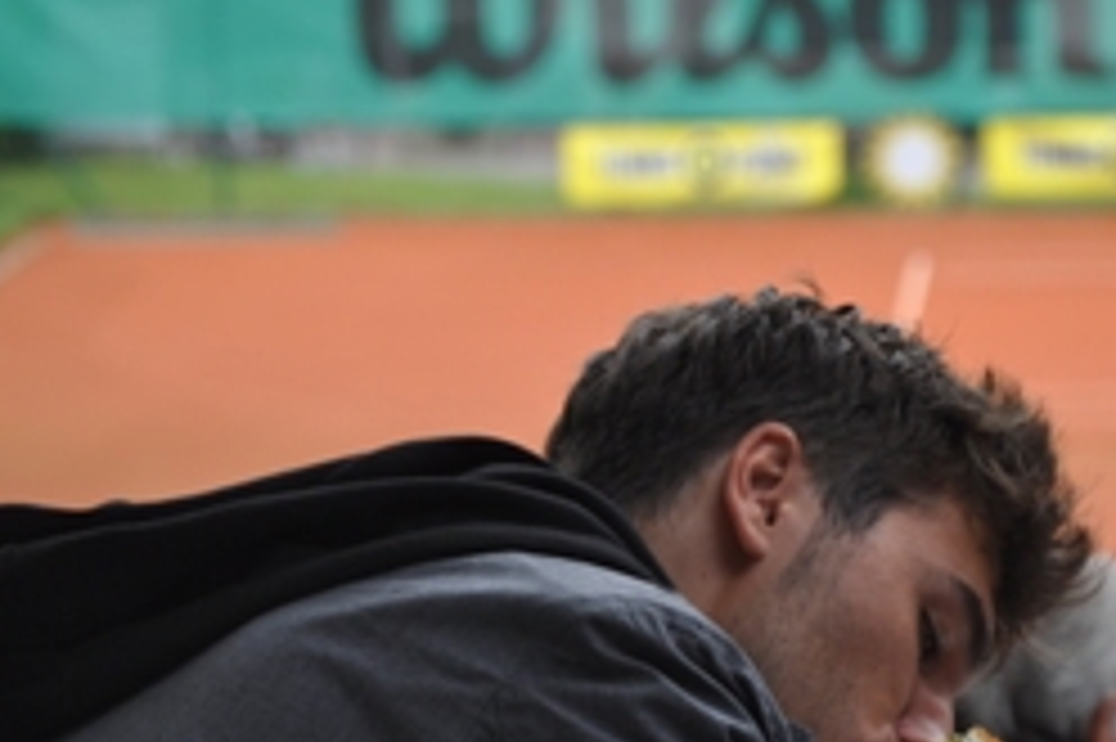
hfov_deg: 7.2
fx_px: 8826
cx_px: 666
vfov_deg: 4.8
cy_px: 544
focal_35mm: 285
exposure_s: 1/200
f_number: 7.1
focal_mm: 105
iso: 200
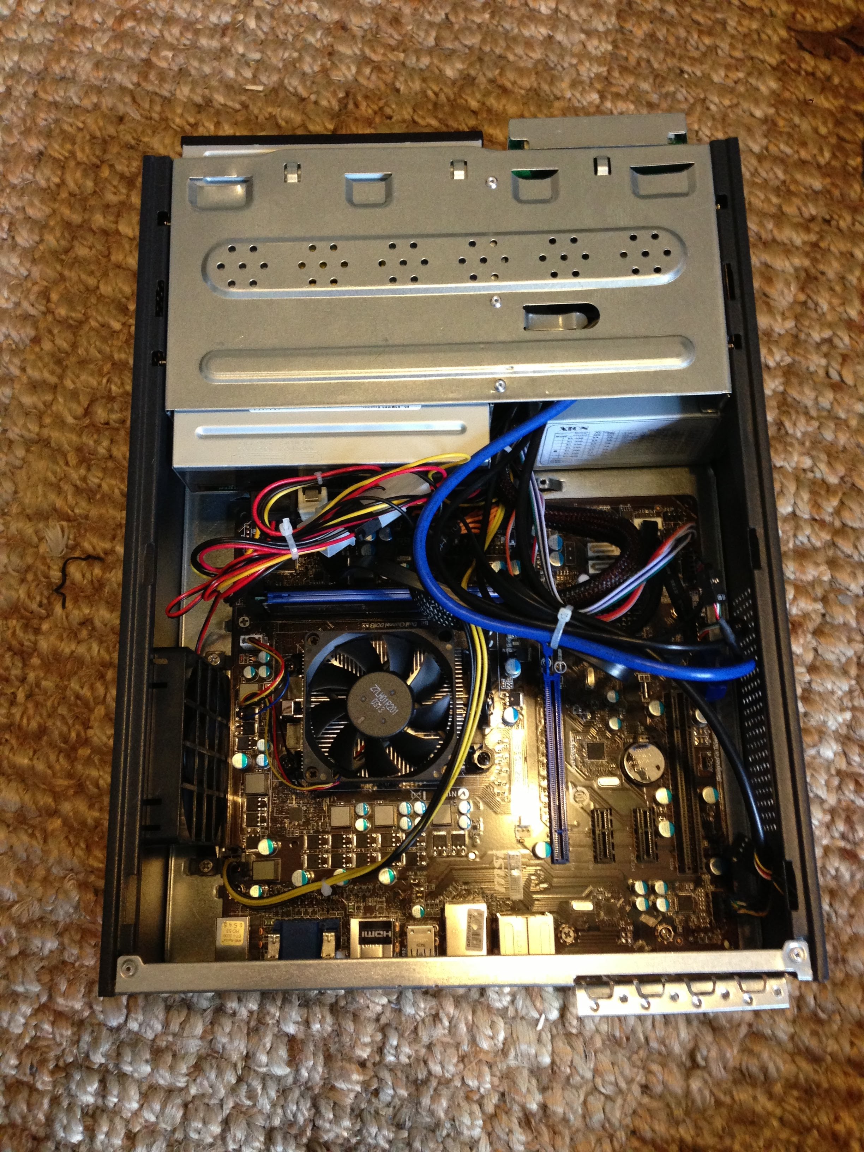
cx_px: 432
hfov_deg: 42.9
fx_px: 1098
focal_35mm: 33
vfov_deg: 55.4
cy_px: 576
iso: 250
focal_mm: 4.13
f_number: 2.4
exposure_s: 1/20
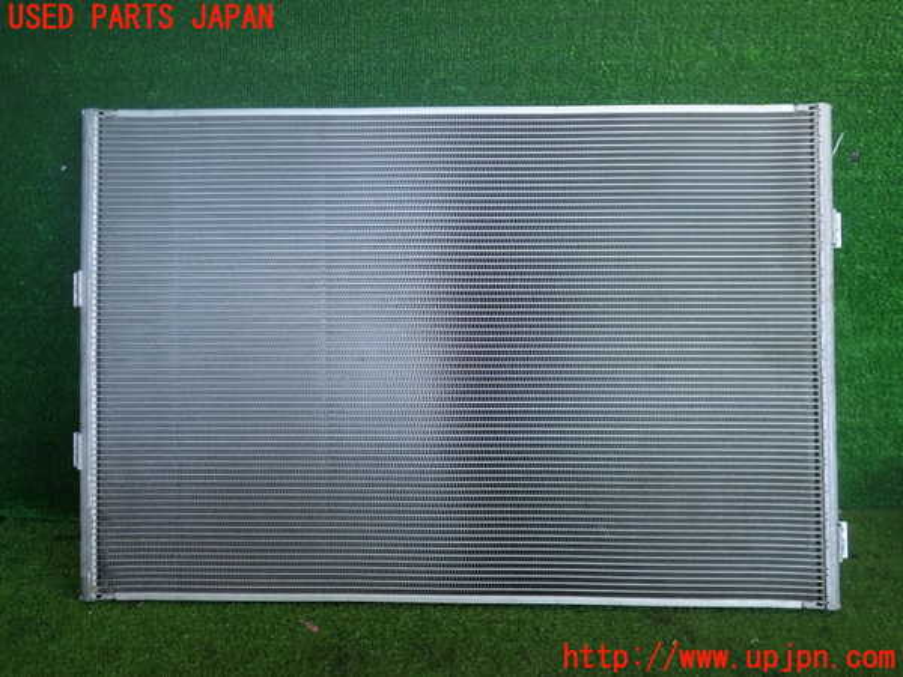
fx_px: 783
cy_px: 338
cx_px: 452
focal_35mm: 30
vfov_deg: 46.8
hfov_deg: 60.0
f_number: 2.3
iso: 200
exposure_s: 1/125
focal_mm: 5.4
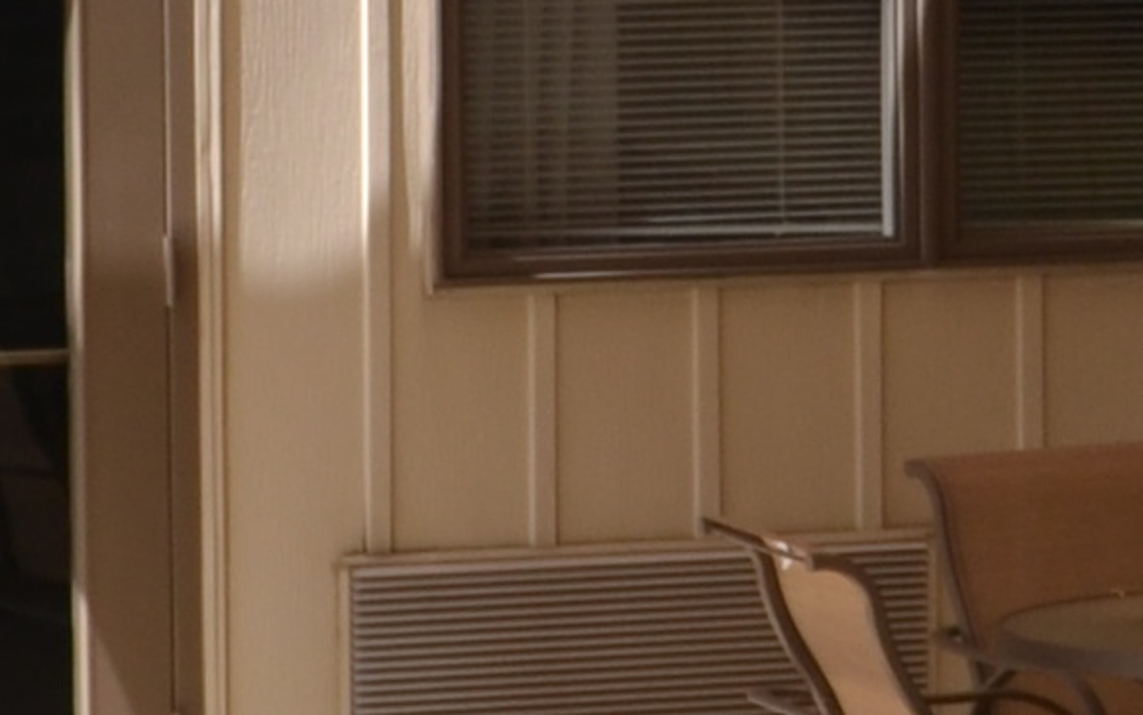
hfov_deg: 6.2
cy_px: 238
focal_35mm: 339
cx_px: 858
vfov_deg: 3.9
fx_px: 10562
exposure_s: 1/200
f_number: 7.1
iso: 100
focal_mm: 28
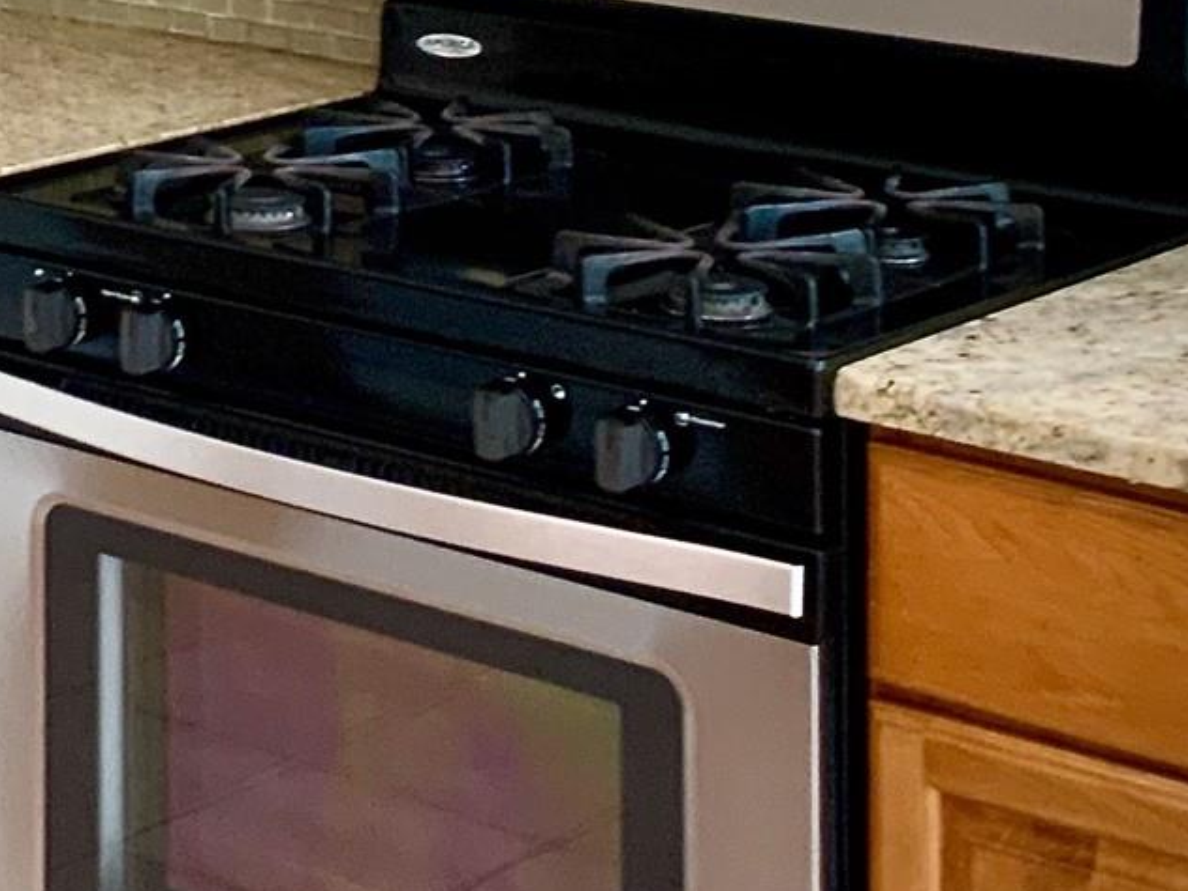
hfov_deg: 19.9
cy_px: -167
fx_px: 3226
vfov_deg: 15.2
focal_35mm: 94
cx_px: -128
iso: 50
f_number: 1.8
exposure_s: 1/60
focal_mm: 3
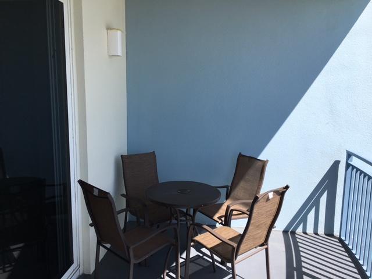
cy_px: 140
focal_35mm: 29
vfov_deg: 48.2
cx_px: 186
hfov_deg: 61.7
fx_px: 312
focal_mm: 4.15
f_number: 2.2
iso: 25
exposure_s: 1/1282
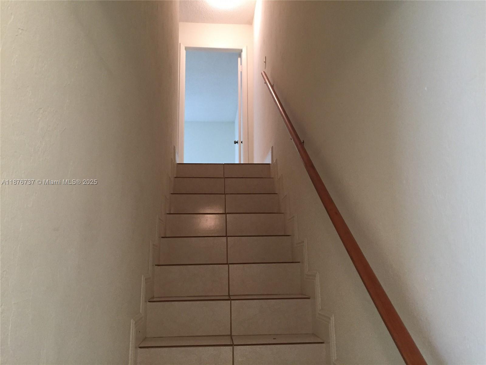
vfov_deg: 48.2
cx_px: 243
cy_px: 182
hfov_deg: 61.7
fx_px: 407
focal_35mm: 29
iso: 200
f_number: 2.2
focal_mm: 4.15
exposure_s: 1/30
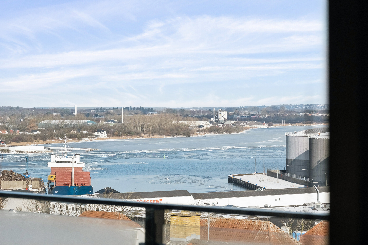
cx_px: 184
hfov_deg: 16.9
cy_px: 122
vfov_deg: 11.3
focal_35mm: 121
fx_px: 1237
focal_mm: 80.4
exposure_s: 1/1000
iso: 500
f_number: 8
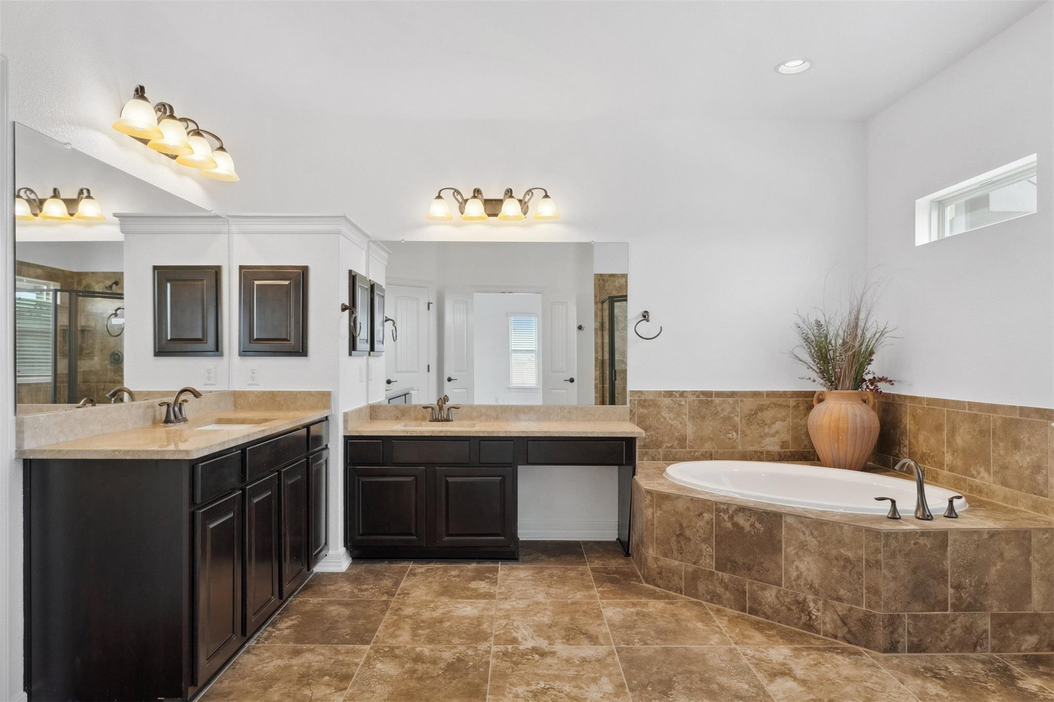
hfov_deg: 78.6
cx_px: 527
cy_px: 351
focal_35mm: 22
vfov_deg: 57.2
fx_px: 644
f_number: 8
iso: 1600
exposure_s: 1/100
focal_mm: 22
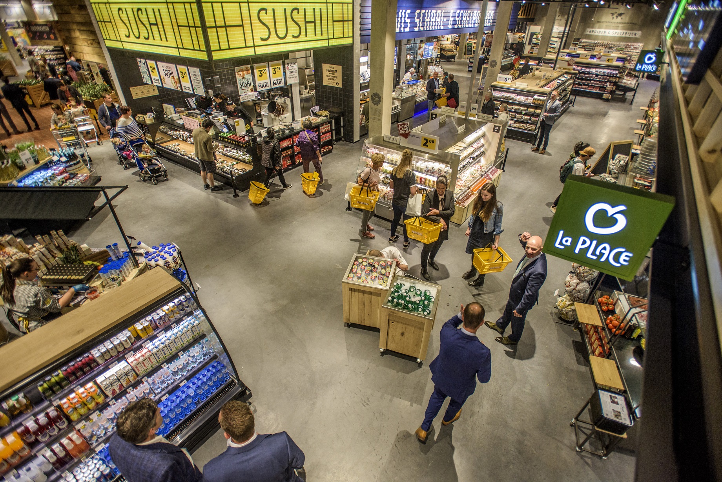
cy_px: 241
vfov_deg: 70.5
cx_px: 361
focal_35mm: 17
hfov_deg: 93.3
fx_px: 341
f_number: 2.8
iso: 1000
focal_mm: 17
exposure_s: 1/160
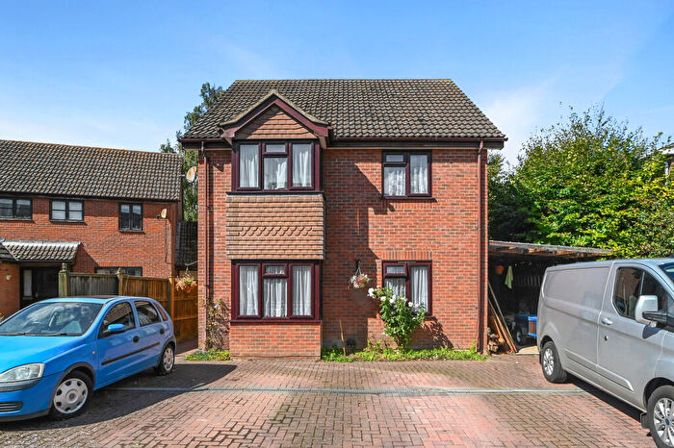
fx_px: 262
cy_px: 224
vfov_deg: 81.2
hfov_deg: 104.3
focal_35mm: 14
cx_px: 337
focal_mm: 14
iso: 500
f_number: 8
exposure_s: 1/1250
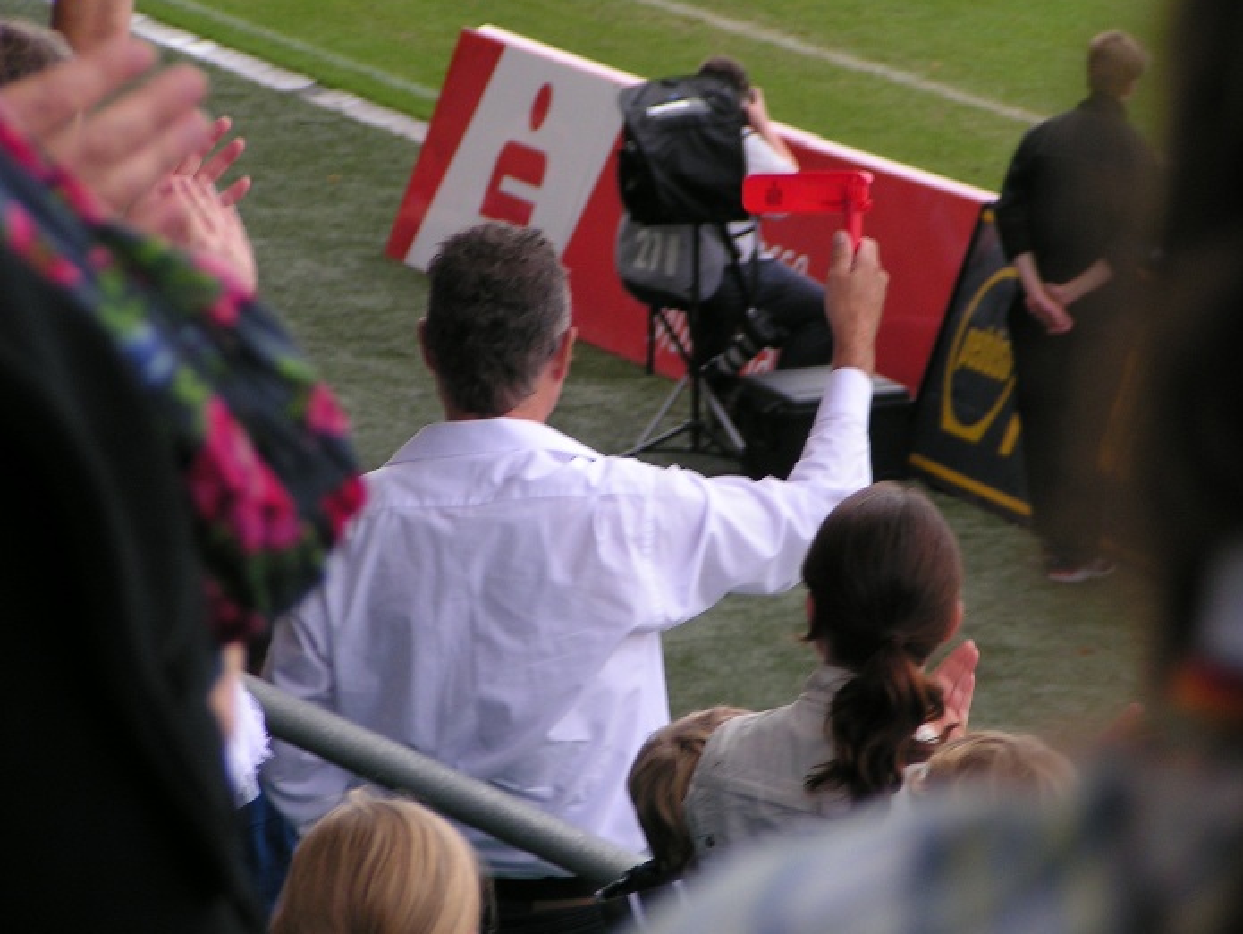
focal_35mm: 237
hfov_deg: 8.3
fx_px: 8515
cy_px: 426
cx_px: 601
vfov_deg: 6.3
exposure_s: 1/200
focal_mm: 31.5
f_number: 3.5
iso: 64
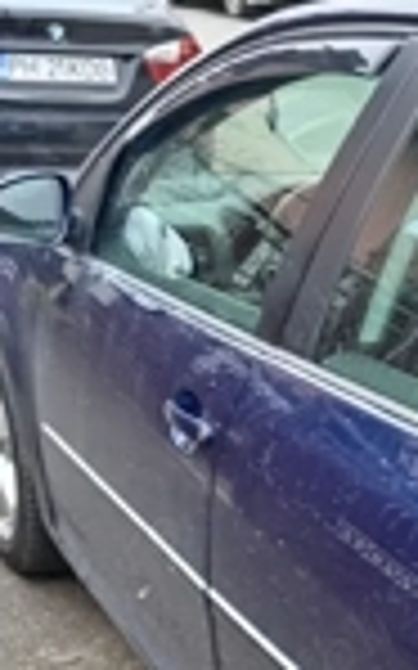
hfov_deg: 17.0
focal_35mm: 74
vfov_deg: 26.3
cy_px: 674
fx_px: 1350
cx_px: 476
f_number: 1.8
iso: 134
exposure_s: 1/33.4
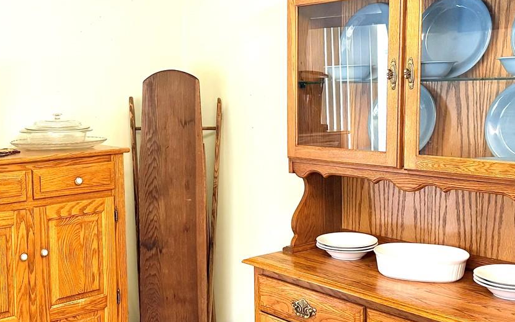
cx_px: 200
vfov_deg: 26.3
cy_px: 160
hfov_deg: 40.8
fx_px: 688
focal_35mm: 49
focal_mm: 6.76
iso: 200
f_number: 1.78
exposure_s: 1/60
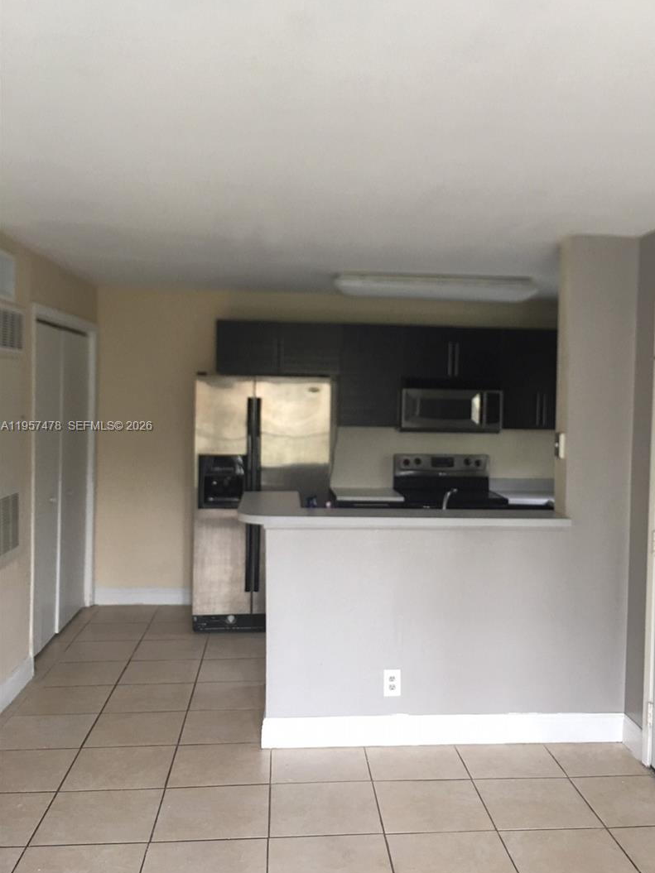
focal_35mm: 33
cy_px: 427
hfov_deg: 42.8
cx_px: 372
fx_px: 833
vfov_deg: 55.4
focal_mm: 4.15
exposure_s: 1/15
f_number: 2.2
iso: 50
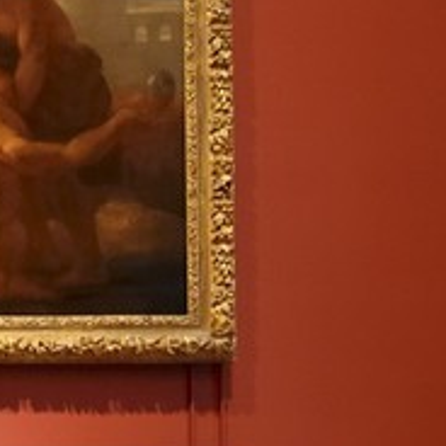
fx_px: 3761
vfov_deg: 6.7
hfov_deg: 5.7
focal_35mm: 258
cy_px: 601
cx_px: -1413
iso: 800
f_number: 4.5
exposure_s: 1/30
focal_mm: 35
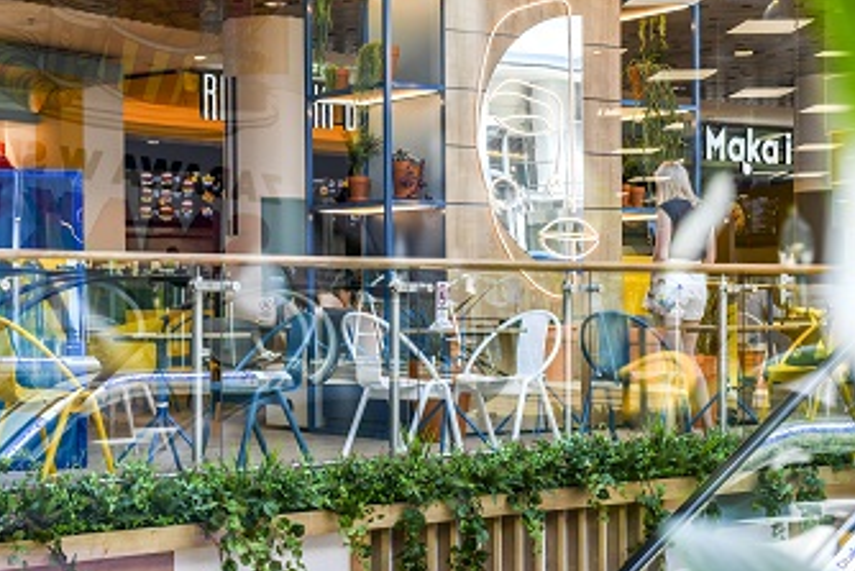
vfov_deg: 17.7
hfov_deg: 26.3
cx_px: 367
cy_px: 247
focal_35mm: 77
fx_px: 1829
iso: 320
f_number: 5
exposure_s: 1/125
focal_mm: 50
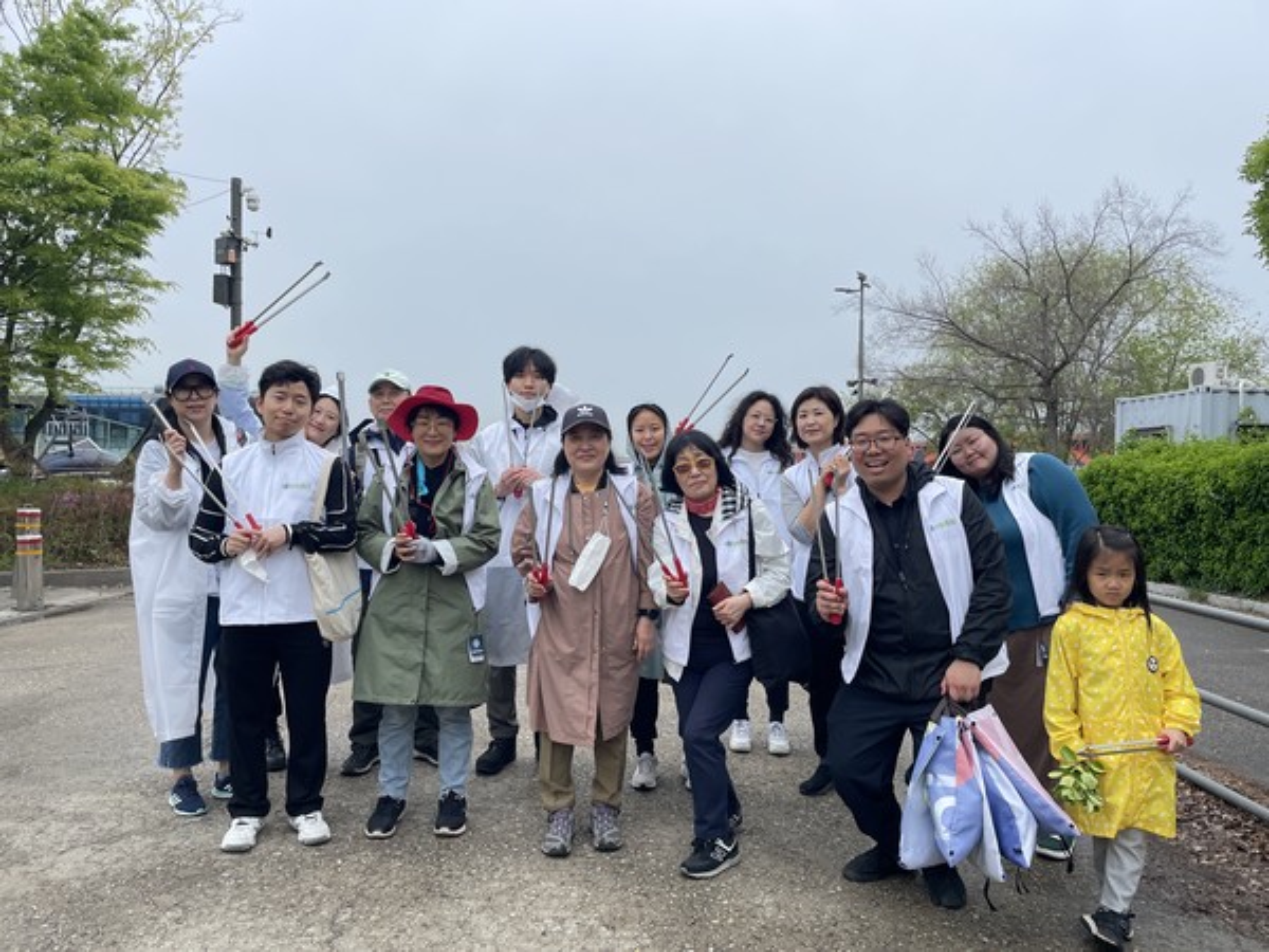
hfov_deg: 67.3
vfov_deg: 53.1
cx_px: 634
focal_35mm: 26
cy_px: 476
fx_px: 953
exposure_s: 1/2053
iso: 32
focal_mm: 4.2
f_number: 1.6
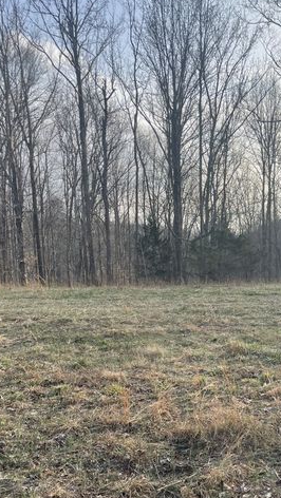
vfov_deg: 49.8
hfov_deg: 29.4
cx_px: 202
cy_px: 320
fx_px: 529
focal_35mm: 40
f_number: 1.6
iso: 32
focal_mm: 4.2
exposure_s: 1/1350
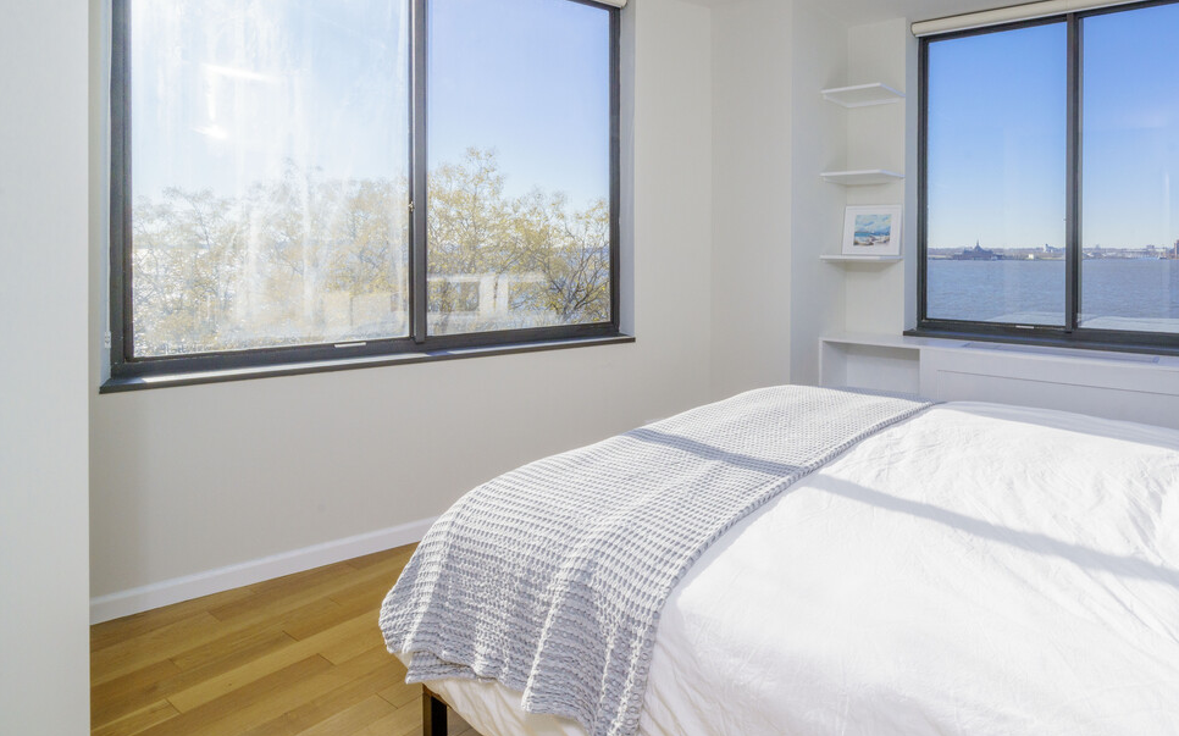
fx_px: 610
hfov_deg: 82.1
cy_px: 218
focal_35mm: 19
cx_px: 864
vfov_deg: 60.0
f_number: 16
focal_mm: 12
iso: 400
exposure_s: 1/200
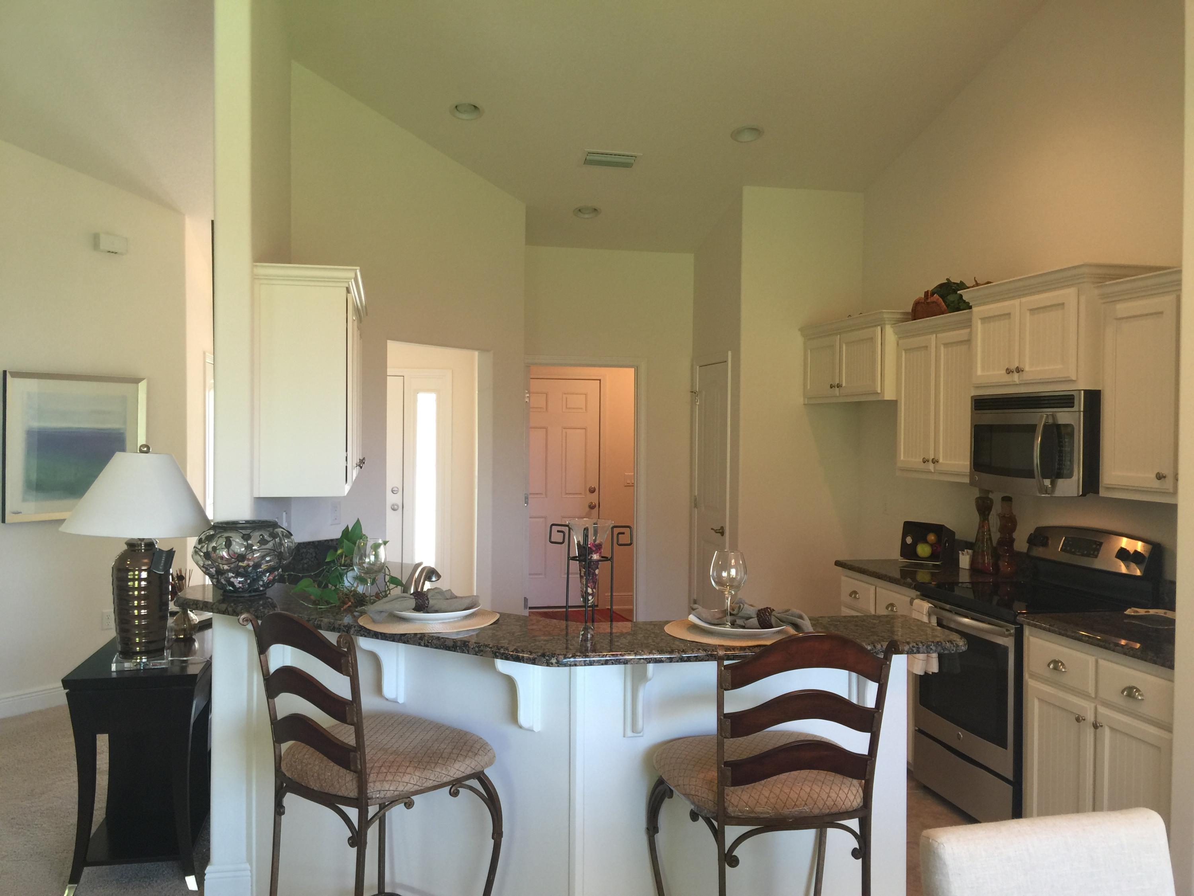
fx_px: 1000
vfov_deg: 48.2
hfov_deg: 61.7
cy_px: 448
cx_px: 597
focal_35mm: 29
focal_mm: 4.15
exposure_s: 1/15
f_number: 2.2
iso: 32
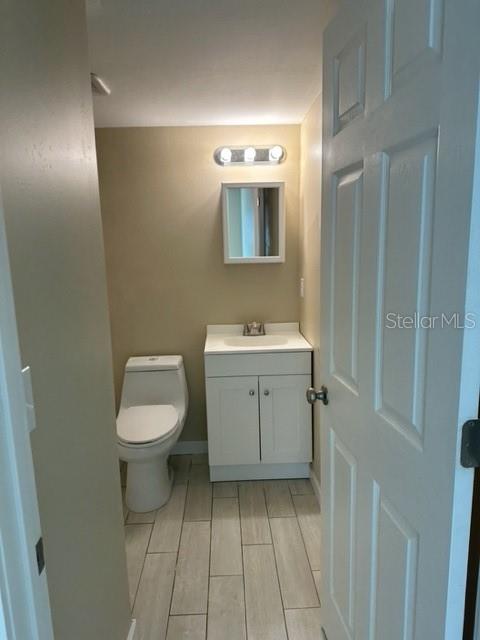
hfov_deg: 56.8
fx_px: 444
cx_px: 240
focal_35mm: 24
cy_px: 320
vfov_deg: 71.6
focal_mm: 6.86
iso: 100
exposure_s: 1/160
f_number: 1.78
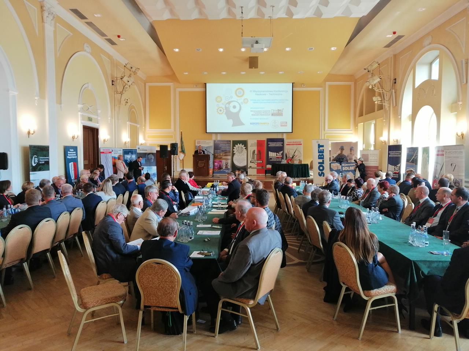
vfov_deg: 51.4
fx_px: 366
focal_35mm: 27
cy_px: 176
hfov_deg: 65.3
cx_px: 234
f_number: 1.8
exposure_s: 1/33.3
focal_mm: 3.95
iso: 160
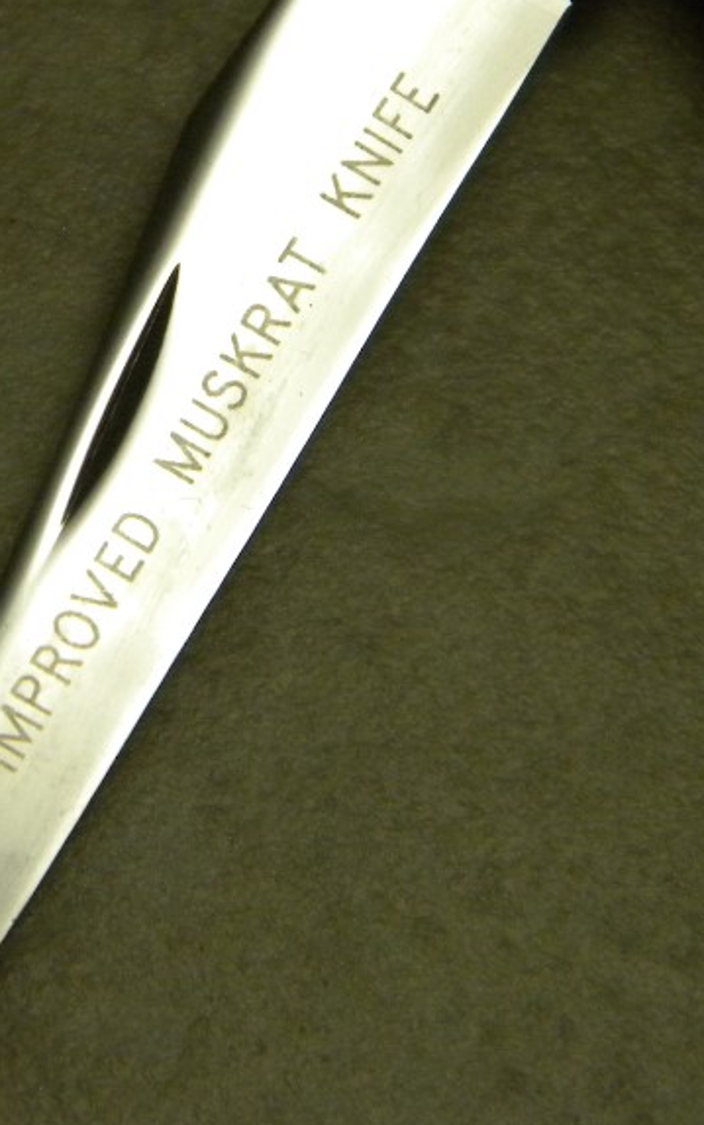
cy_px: 412
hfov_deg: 6.8
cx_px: 94
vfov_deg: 10.8
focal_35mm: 194
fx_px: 5952
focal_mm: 19
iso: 400
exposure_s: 1/177
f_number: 4.7
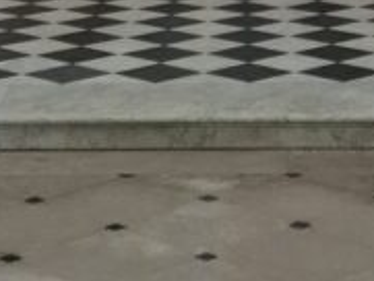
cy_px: -707
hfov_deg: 15.2
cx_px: 174
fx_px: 1405
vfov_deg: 8.4
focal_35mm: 130
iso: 200
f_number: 1.8
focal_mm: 5.54
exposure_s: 1/100
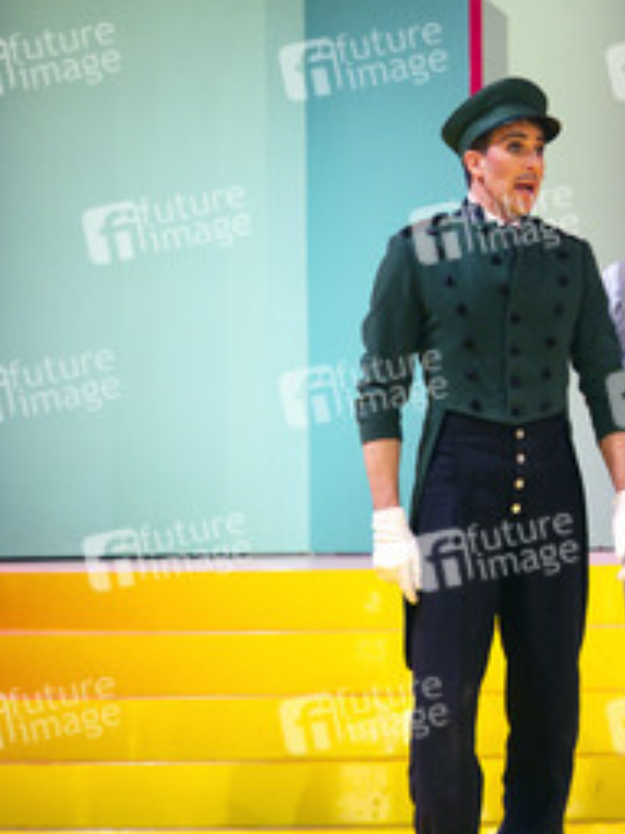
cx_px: 735
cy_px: 471
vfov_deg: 7.3
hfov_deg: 5.4
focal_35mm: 272
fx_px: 6554
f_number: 5
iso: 1600
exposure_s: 1/250
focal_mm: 160
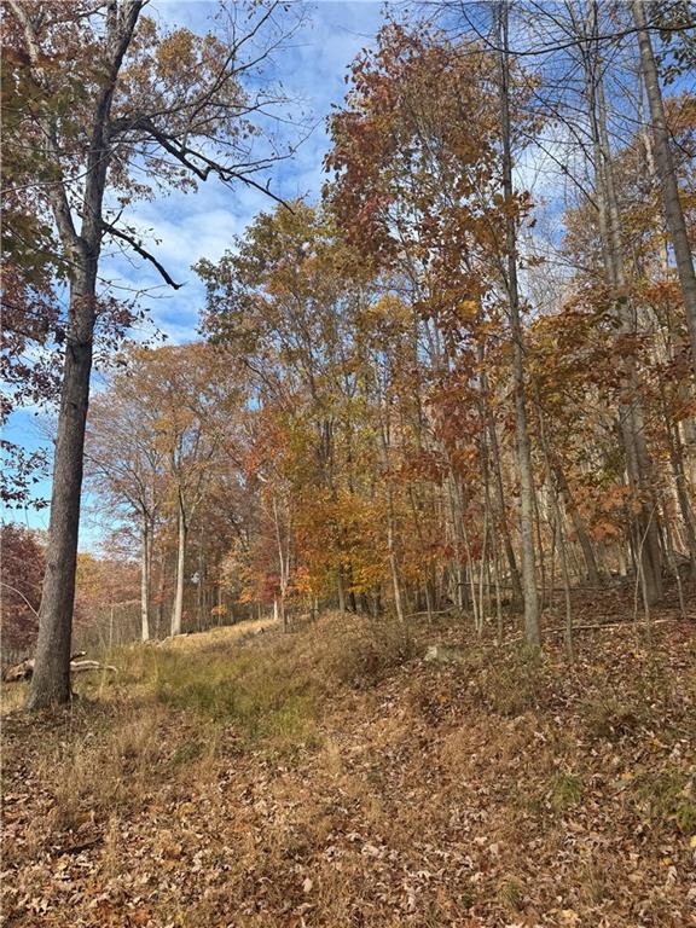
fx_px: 643
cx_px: 348
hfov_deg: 56.8
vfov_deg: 71.6
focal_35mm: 24
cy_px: 464
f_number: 1.78
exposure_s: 1/1366
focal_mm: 6.76
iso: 80
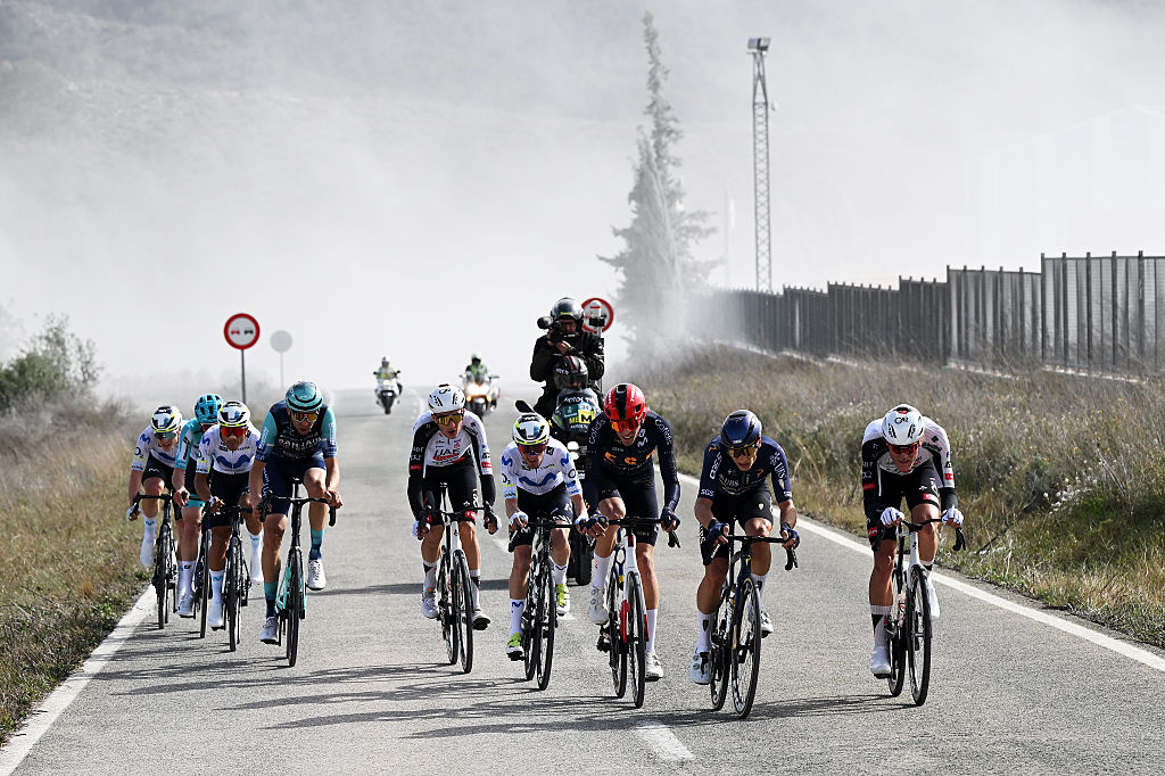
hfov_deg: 11.0
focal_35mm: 187
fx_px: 6049
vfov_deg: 7.3
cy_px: 388
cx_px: 582
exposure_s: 1/2000
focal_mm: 125
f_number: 5.6
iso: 400
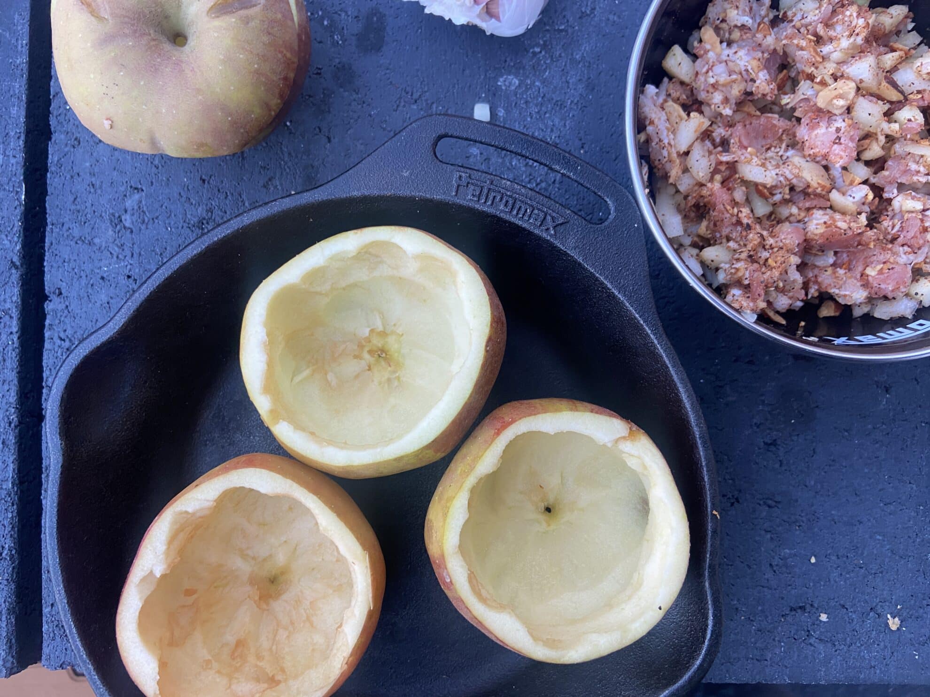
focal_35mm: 26
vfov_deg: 53.1
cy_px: 348
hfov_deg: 67.3
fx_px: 699
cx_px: 465
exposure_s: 1/60
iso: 200
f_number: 1.8
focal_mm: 4.25
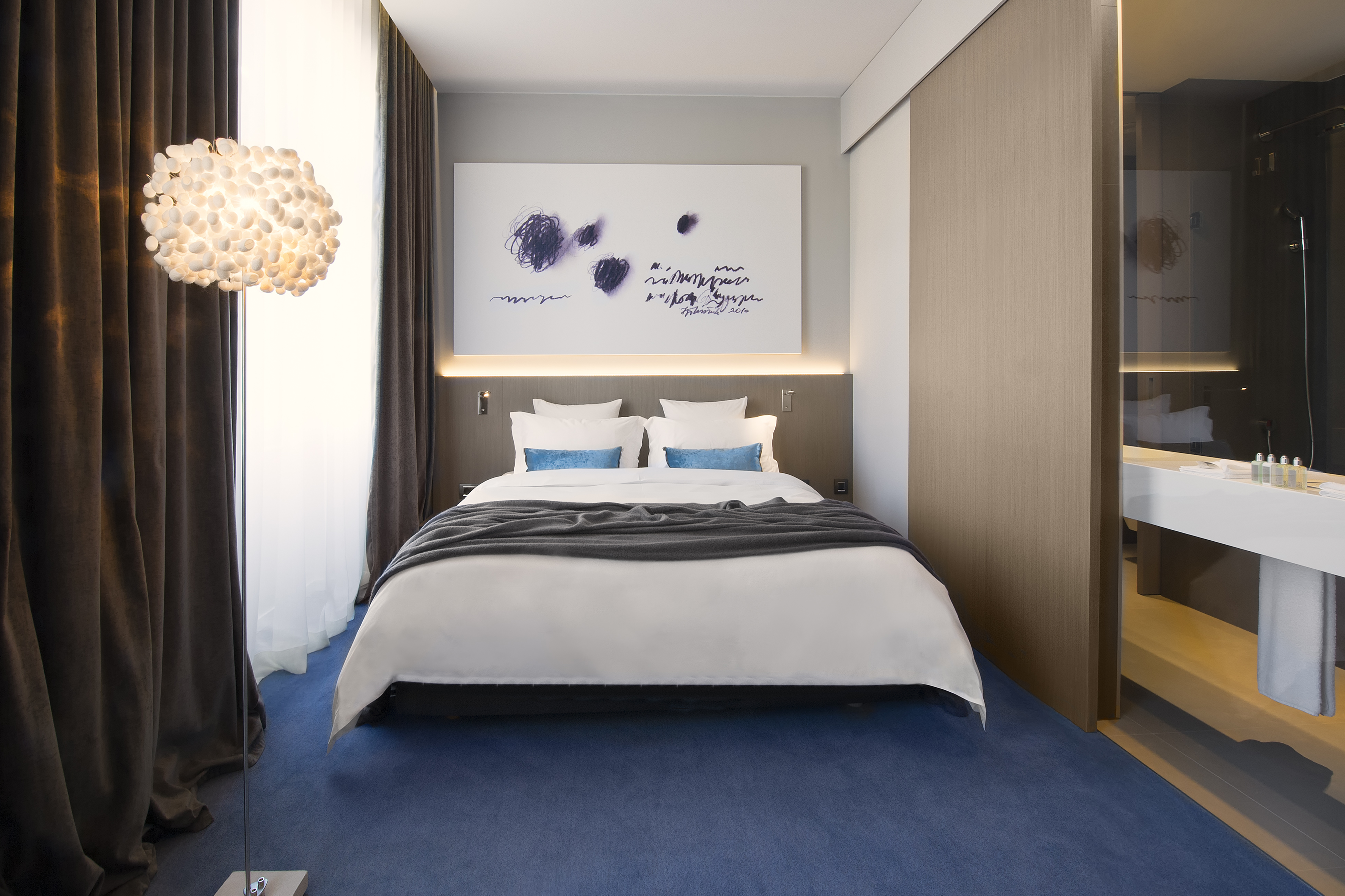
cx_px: 645
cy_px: 428
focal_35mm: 15
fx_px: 560
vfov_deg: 77.3
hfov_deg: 100.3
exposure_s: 1/2
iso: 200
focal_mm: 14
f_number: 16
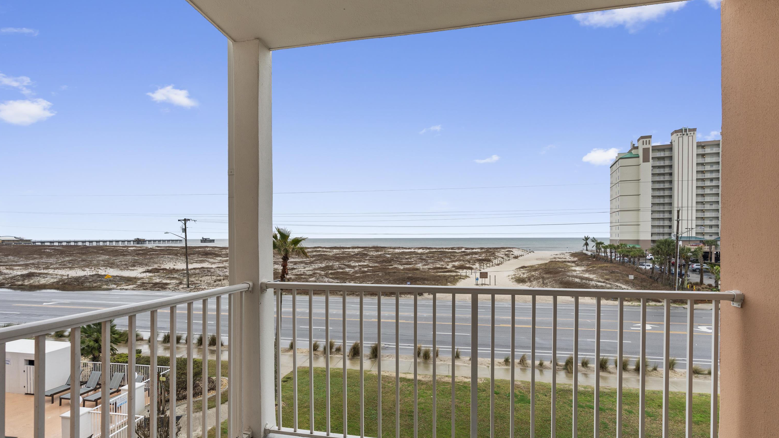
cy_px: 238
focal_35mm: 17
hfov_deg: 95.9
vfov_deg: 63.8
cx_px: 385
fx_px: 351
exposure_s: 1/200
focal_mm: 16
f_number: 5.6
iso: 320
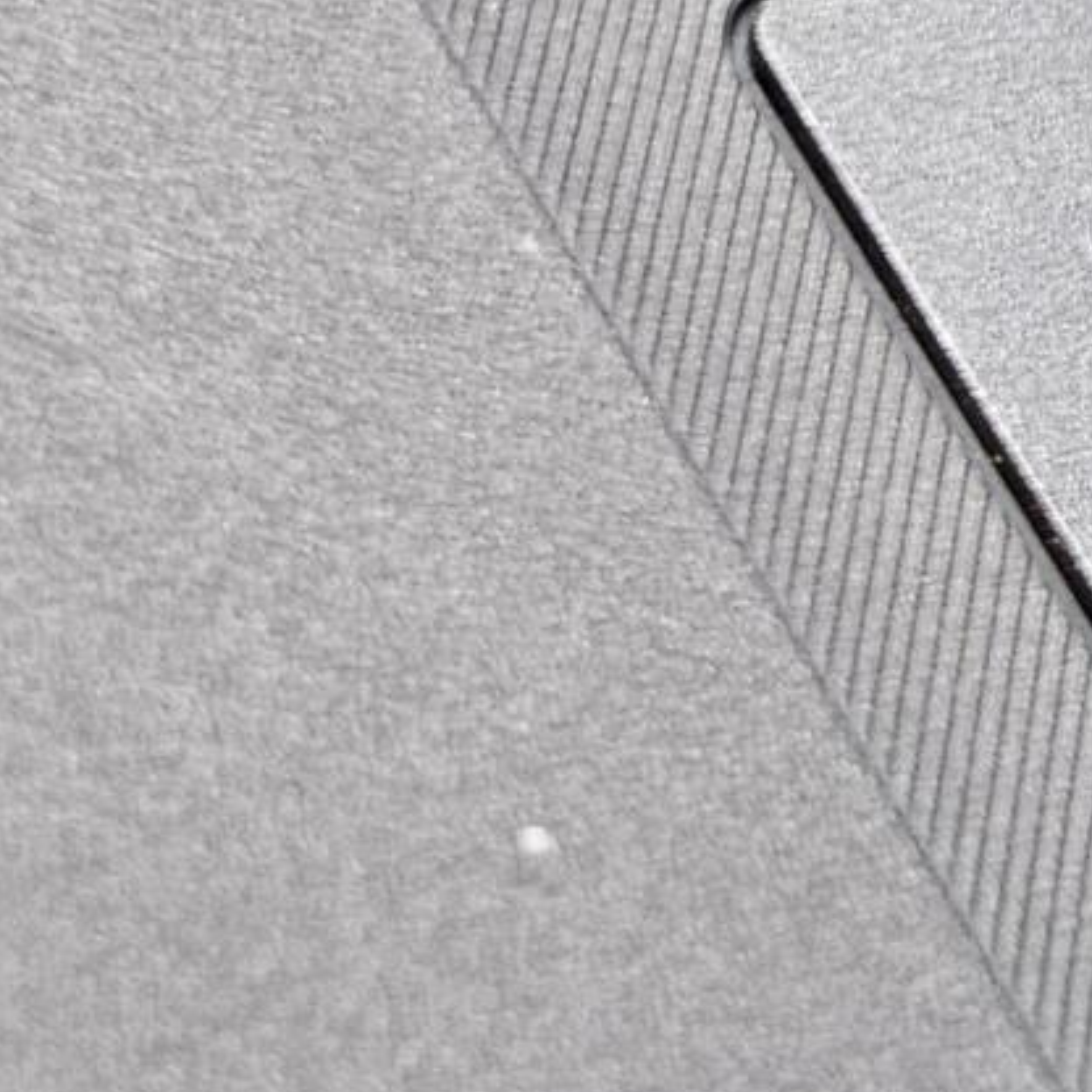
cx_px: 1420
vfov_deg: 10.9
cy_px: -1851
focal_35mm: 125
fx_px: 4461
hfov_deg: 13.5
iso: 320
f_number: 1.8
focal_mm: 5.4
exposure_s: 1/100
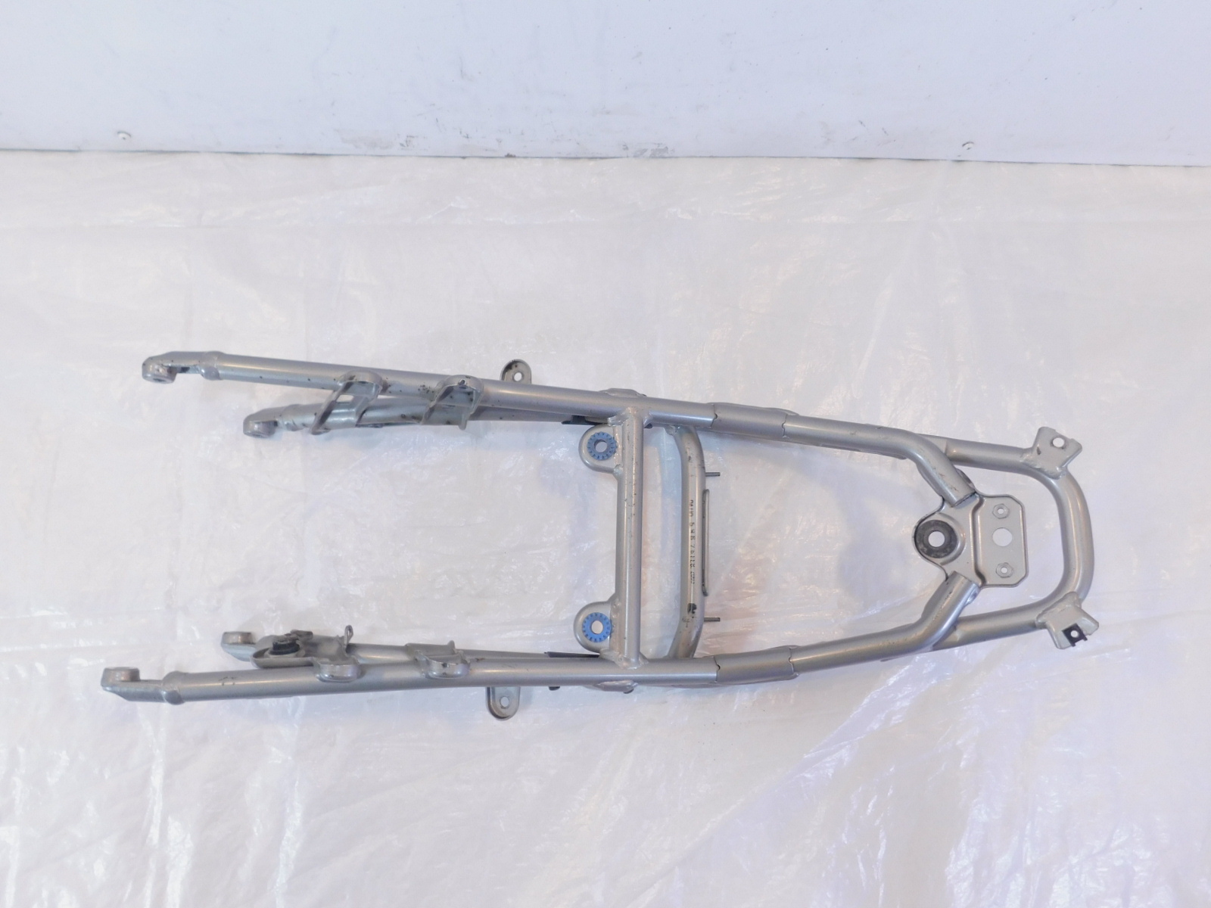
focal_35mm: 23
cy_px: 454
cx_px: 606
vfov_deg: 58.9
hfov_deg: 73.9
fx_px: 805
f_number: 3
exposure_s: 1/30
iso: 180
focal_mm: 4
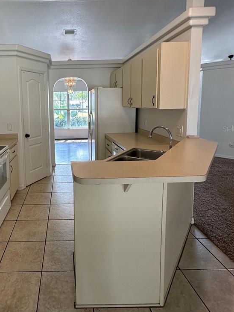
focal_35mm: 23
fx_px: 207
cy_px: 129
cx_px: 61
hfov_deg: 56.3
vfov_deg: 73.3
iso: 125
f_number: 2.2
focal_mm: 2.22
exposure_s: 1/120
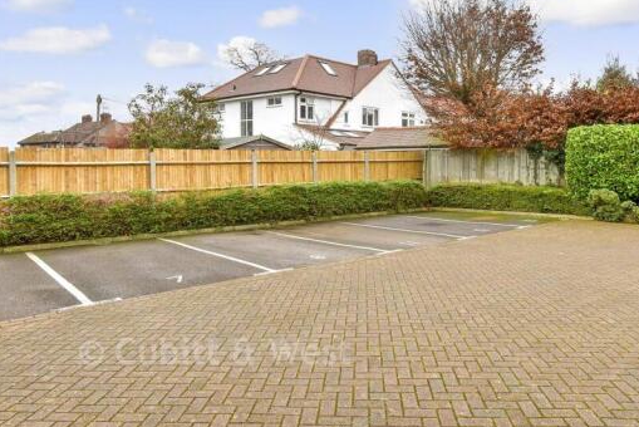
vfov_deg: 47.6
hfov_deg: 67.2
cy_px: 164
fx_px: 480
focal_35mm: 27
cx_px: 346
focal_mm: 14
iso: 320
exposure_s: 1/30
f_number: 10
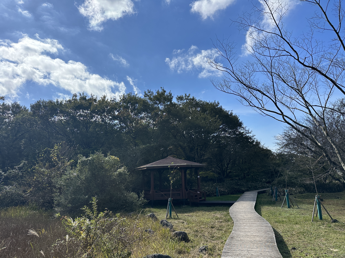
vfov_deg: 56.8
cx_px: 172
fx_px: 239
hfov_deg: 71.6
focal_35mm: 24
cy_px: 129
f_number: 1.78
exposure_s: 1/6211
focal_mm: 6.86
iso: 80
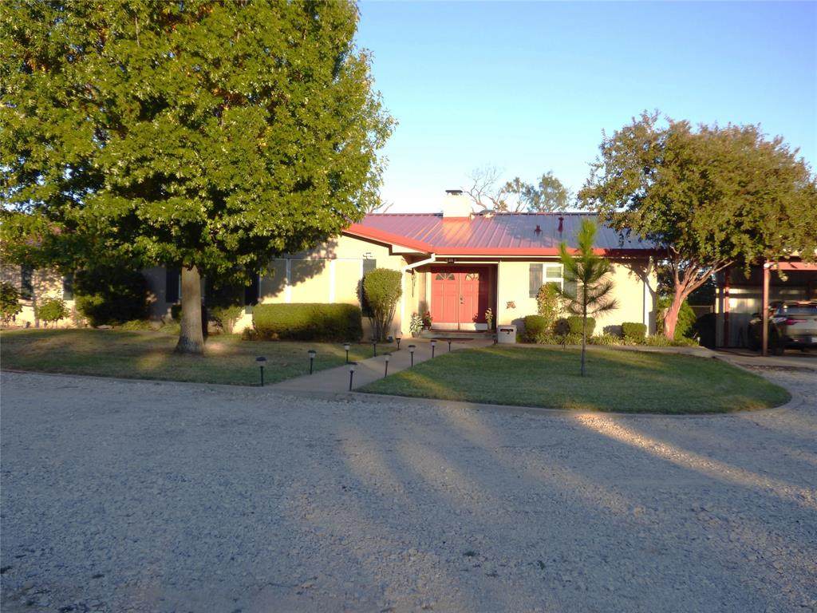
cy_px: 306
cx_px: 408
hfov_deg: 54.0
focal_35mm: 34
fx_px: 802
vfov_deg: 41.8
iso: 100
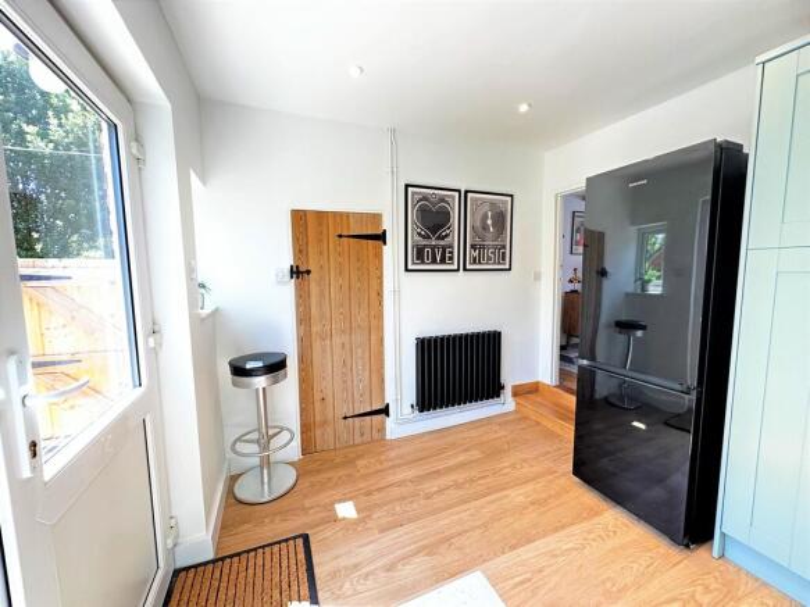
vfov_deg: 85.7
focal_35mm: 14
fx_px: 328
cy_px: 304
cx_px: 405
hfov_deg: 102.1
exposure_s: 1/100
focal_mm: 2.22
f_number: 2.2
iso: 160
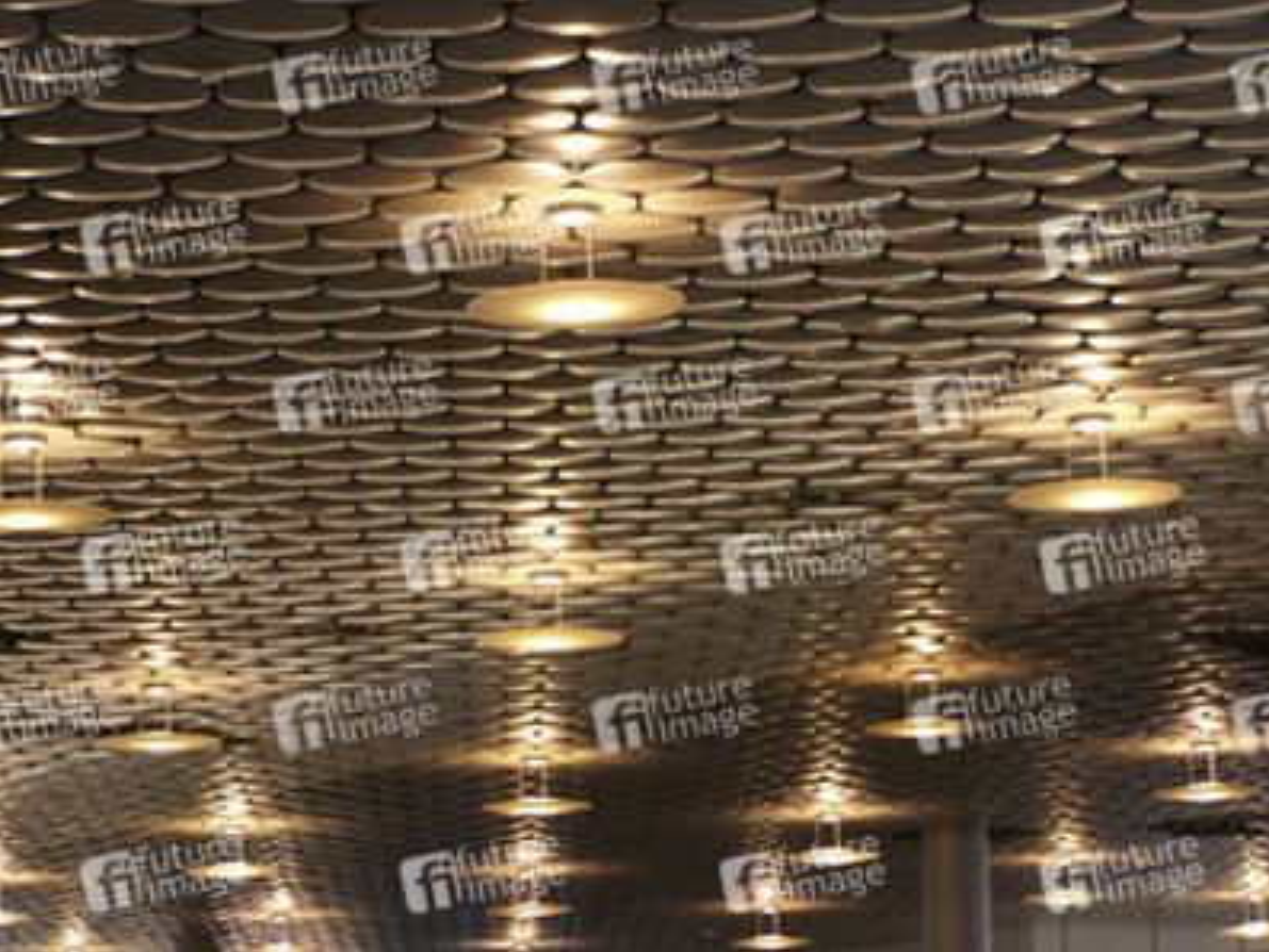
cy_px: 476
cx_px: 636
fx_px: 4730
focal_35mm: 129
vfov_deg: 11.5
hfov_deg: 15.3
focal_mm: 21.2
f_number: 3.2
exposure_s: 1/8
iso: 80
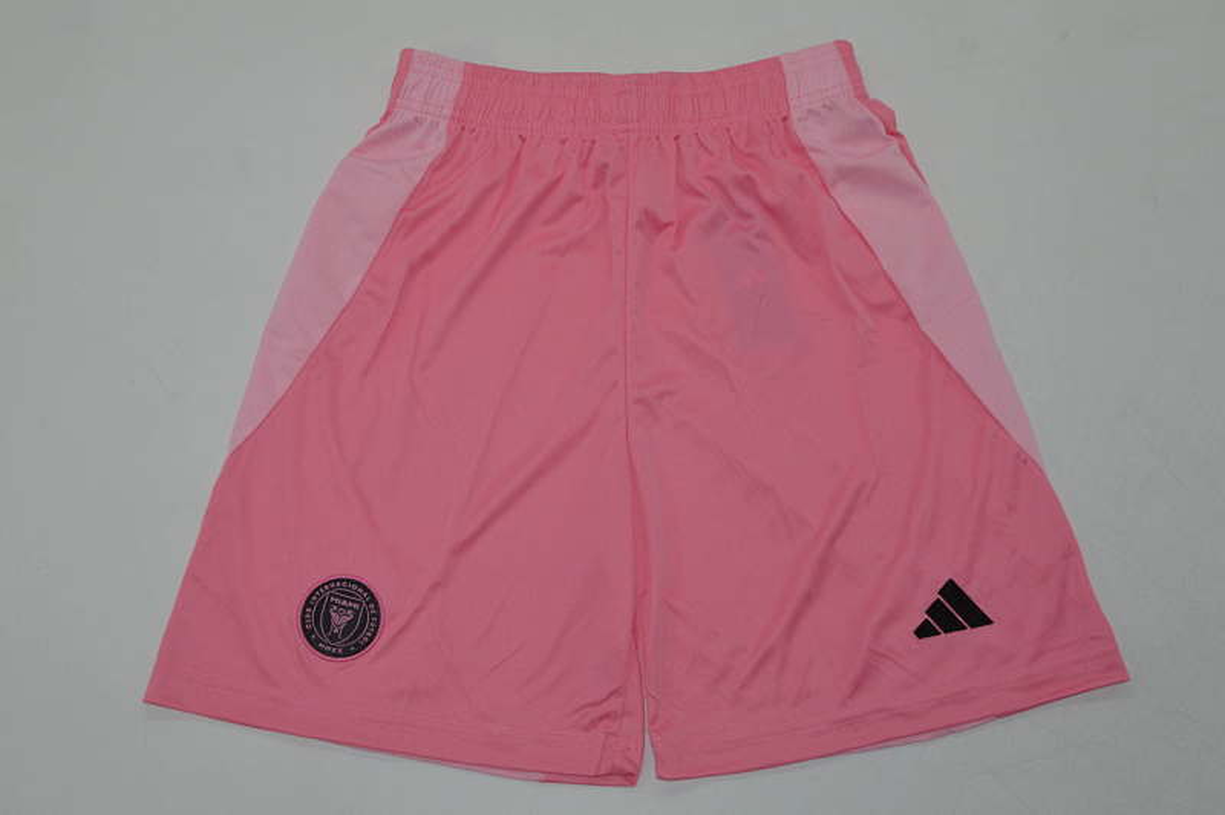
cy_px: 408
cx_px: 612
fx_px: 1632
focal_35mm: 48
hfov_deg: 41.1
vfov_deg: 28.0
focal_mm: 32
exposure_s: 1/100
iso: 400
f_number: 20
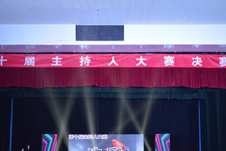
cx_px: 126
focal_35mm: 57
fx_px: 358
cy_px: 96
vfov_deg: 23.7
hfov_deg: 35.0
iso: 720
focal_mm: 24
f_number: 4
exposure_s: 1/60
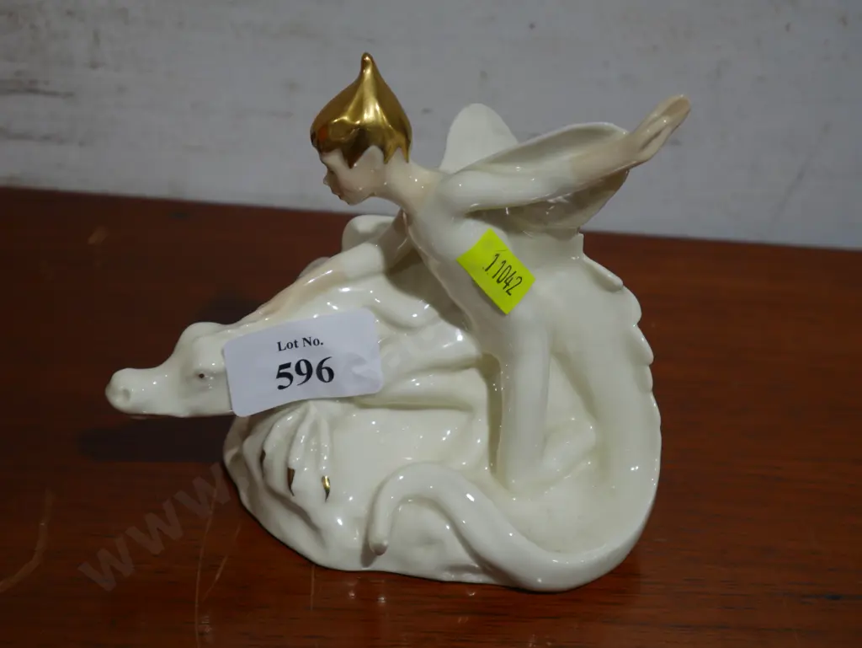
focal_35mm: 84
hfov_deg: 23.3
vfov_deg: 17.6
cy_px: 324
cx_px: 431
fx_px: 2093
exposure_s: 1/100
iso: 400
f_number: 5.6
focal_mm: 42
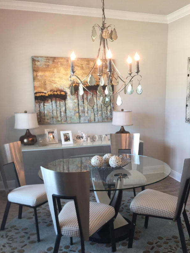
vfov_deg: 49.9
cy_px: 147
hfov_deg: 38.4
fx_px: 271
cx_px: 118
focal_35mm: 37
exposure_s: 1/15
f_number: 2.2
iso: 32
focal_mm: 4.15
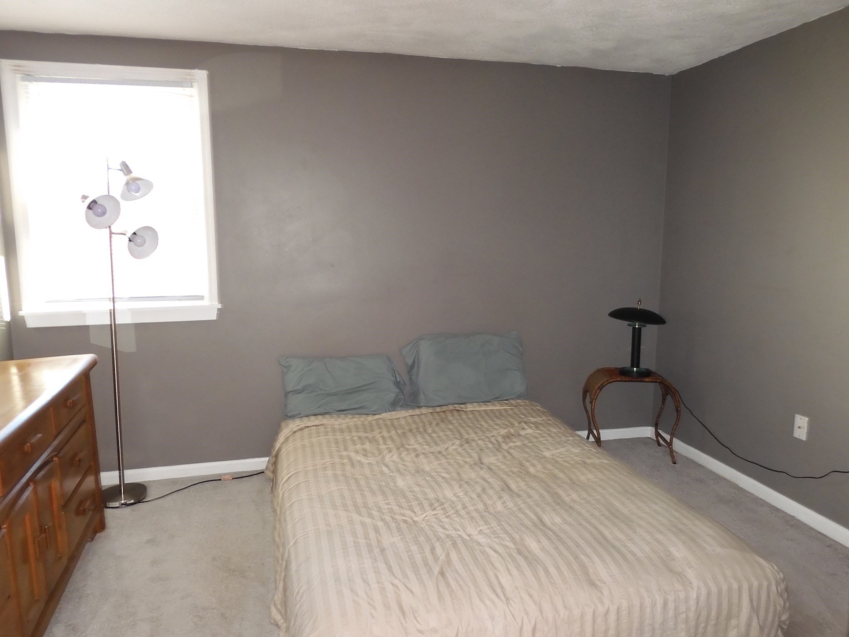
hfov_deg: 71.6
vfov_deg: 56.8
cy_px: 318
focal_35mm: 24
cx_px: 424
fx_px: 589
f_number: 3.4
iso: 320
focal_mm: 4.3
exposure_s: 1/30
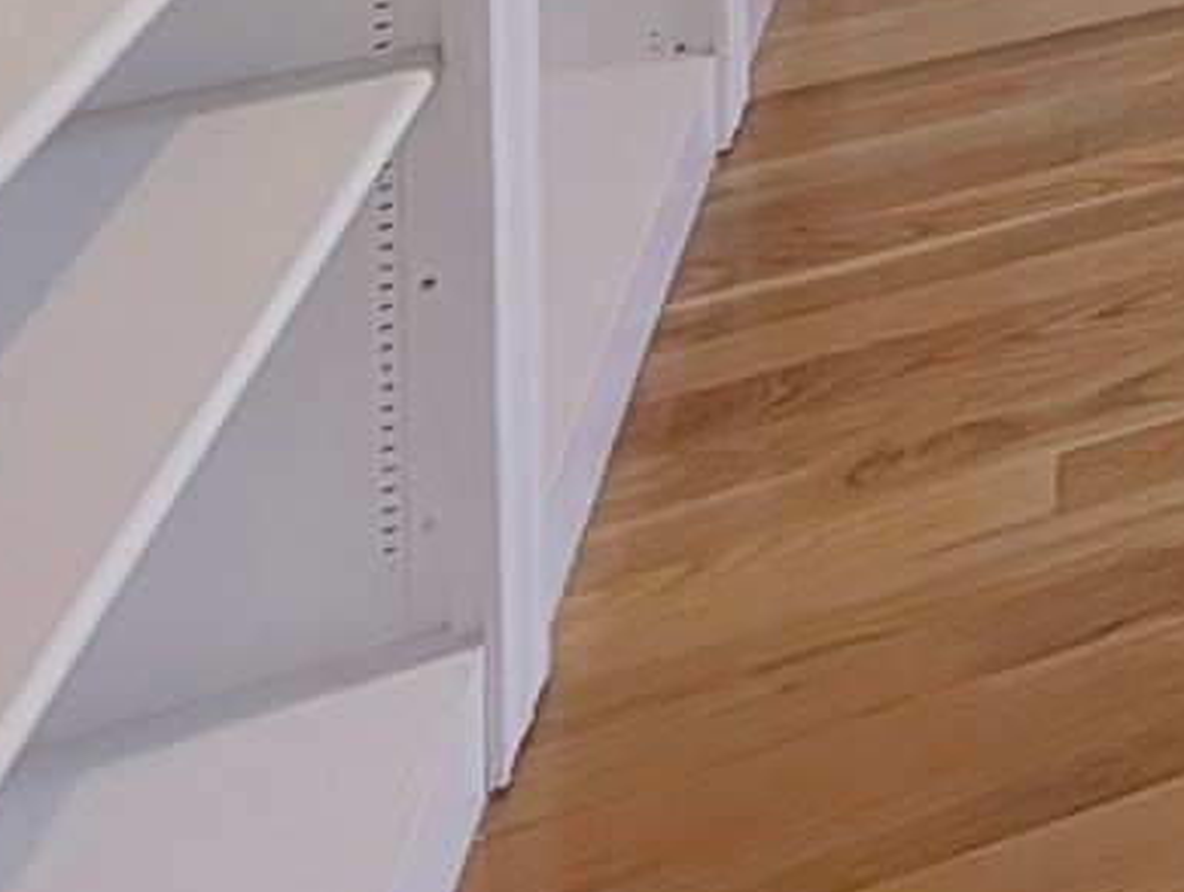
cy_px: -1108
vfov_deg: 15.6
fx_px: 2158
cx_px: 2426
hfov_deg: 18.4
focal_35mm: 63
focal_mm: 2.02
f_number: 1.7
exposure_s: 1/179
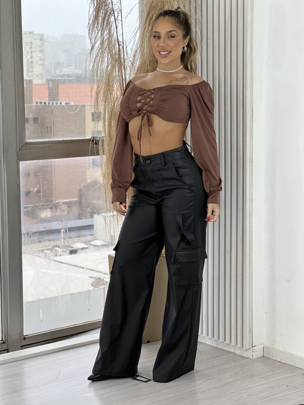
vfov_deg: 25.3
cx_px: 152
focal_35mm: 77
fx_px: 902
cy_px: 202
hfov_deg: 19.1
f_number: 2.8
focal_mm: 9
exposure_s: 1/120
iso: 80
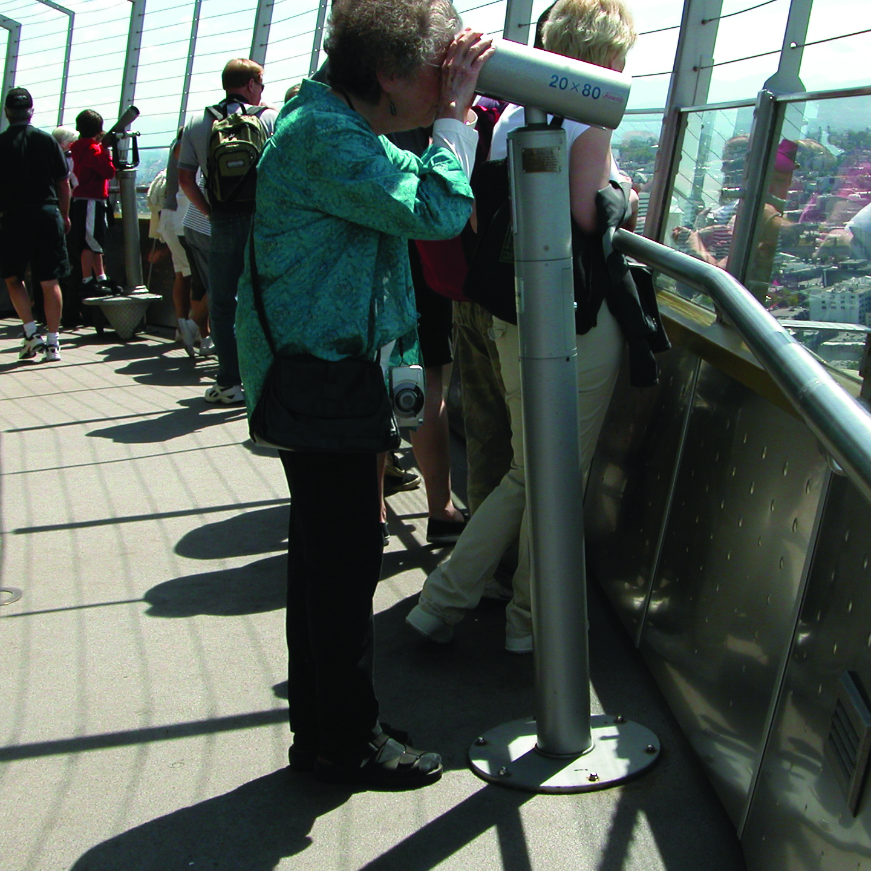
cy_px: 399
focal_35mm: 55
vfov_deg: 31.1
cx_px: 448
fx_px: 1566
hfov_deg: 31.1
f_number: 5
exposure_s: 1/358
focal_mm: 8.9
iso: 100
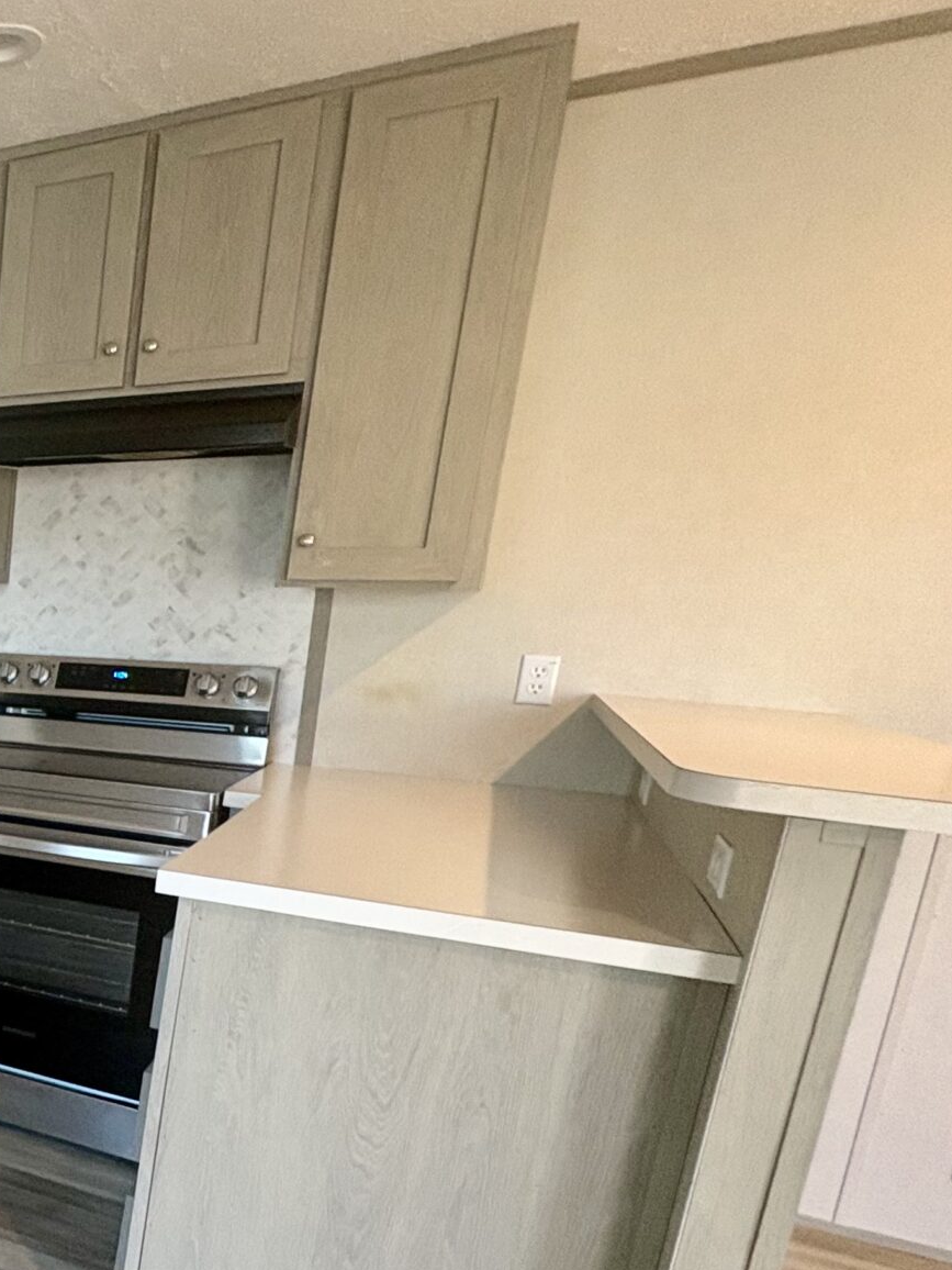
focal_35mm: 31
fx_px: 1137
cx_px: -332
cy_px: 835
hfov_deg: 32.2
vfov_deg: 57.2
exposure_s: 1/60
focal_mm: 2.22
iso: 250
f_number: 2.2
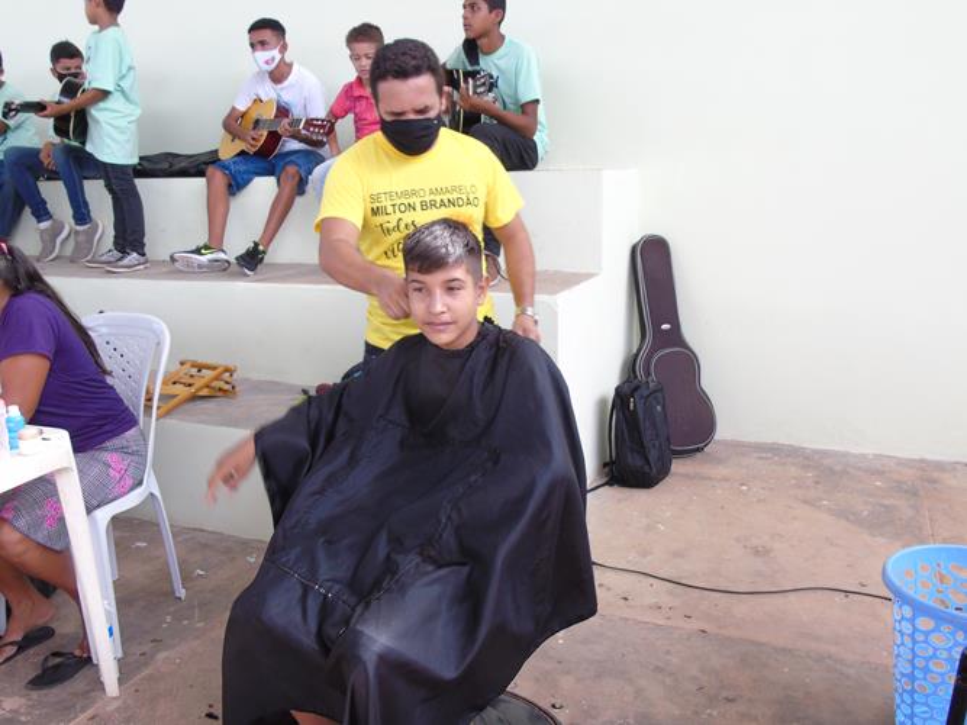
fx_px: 810
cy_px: 362
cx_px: 484
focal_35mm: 29
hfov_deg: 61.7
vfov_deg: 48.2
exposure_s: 1/50
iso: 80
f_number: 3.6
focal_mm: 5.2
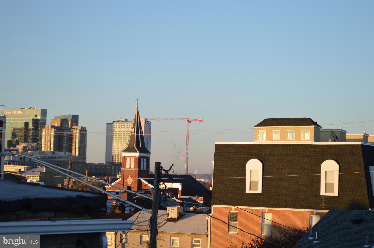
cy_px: 124
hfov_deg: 24.6
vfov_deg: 16.5
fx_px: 856
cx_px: 187
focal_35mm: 82
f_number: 5.6
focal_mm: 55
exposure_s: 1/125
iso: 100
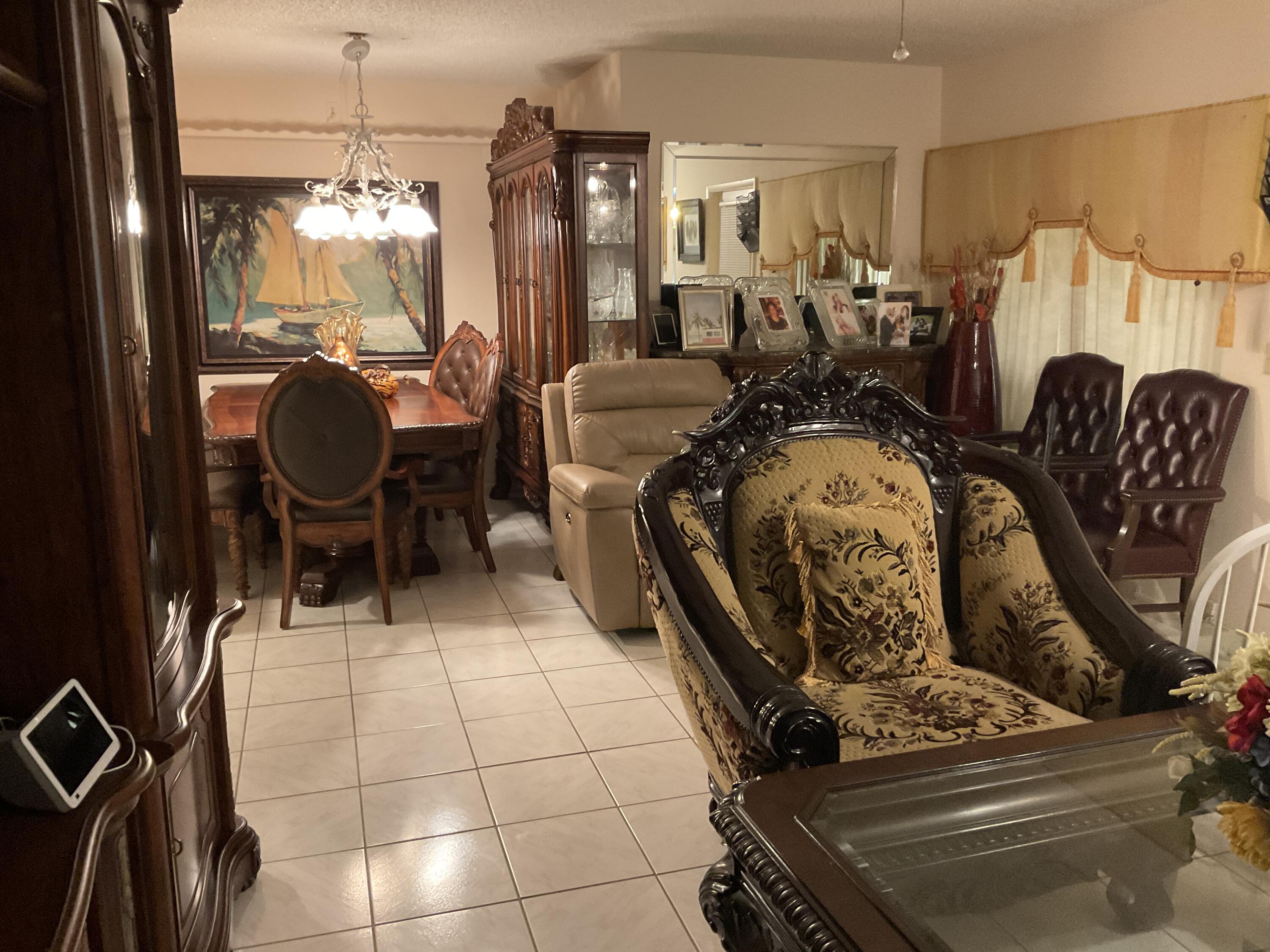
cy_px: 476
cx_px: 635
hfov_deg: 61.7
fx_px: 1064
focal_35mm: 29
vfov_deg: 48.2
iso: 320
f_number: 1.8
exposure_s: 1/30
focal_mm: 3
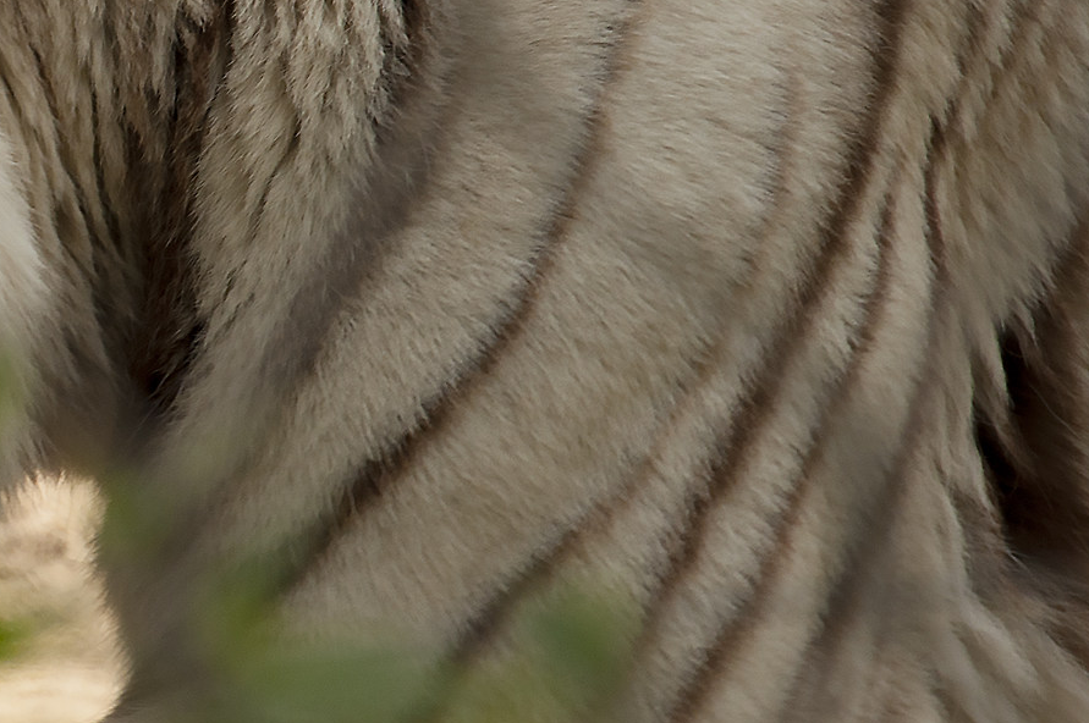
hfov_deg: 4.8
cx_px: -214
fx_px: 12822
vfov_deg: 3.2
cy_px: 188
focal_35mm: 424
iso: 200
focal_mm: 105
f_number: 5.6
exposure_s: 1/400
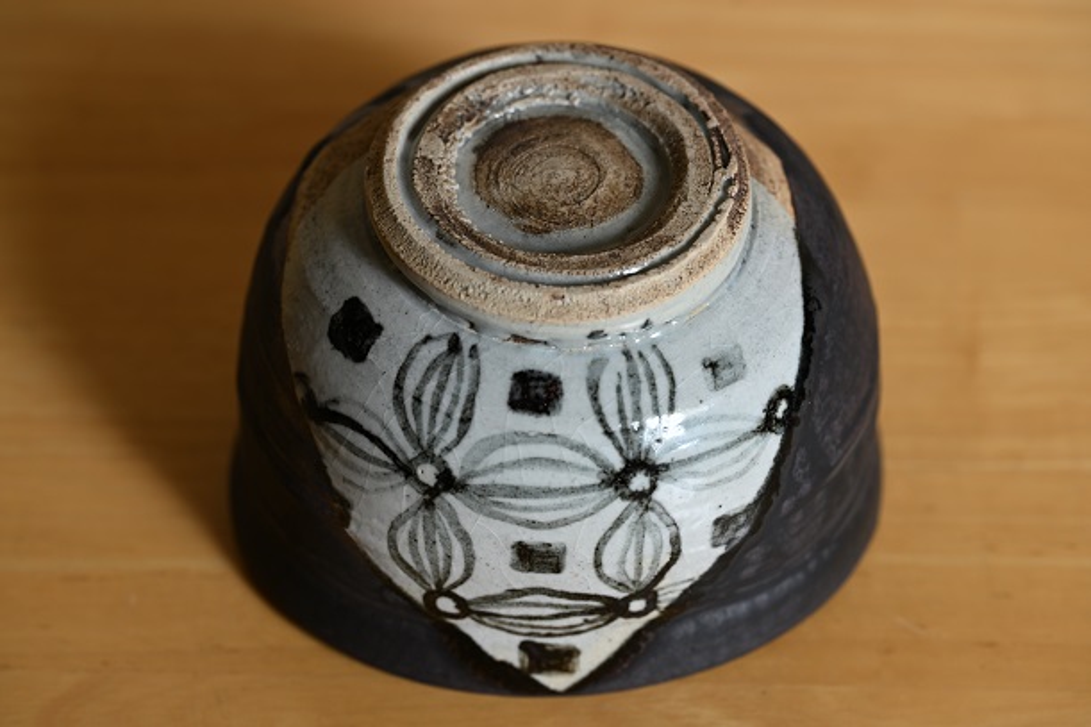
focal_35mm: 105
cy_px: 364
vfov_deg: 13.0
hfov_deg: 19.5
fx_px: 3181
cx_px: 546
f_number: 5.6
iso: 400
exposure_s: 1/13
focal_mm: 105
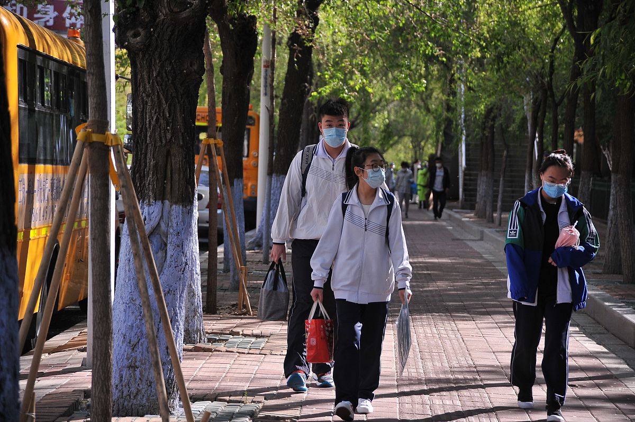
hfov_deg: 17.1
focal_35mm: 120
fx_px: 2115
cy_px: 211
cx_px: 318
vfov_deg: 11.4
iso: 800
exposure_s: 1/1250
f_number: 5.6
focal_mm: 120
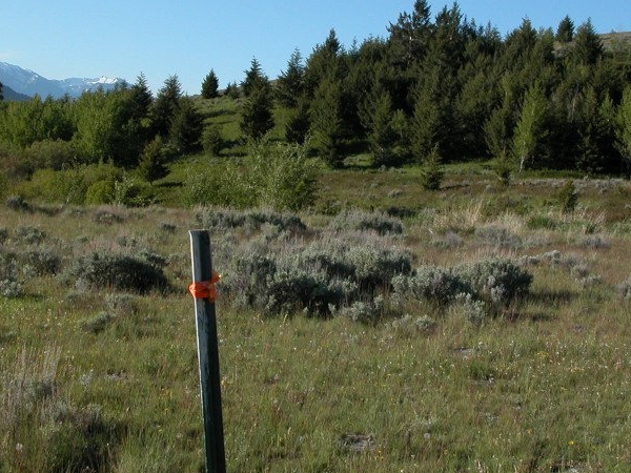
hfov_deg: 33.2
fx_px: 1057
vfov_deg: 25.0
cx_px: 317
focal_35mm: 58
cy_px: 133
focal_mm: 8.9
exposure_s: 1/298
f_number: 6.3
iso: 100
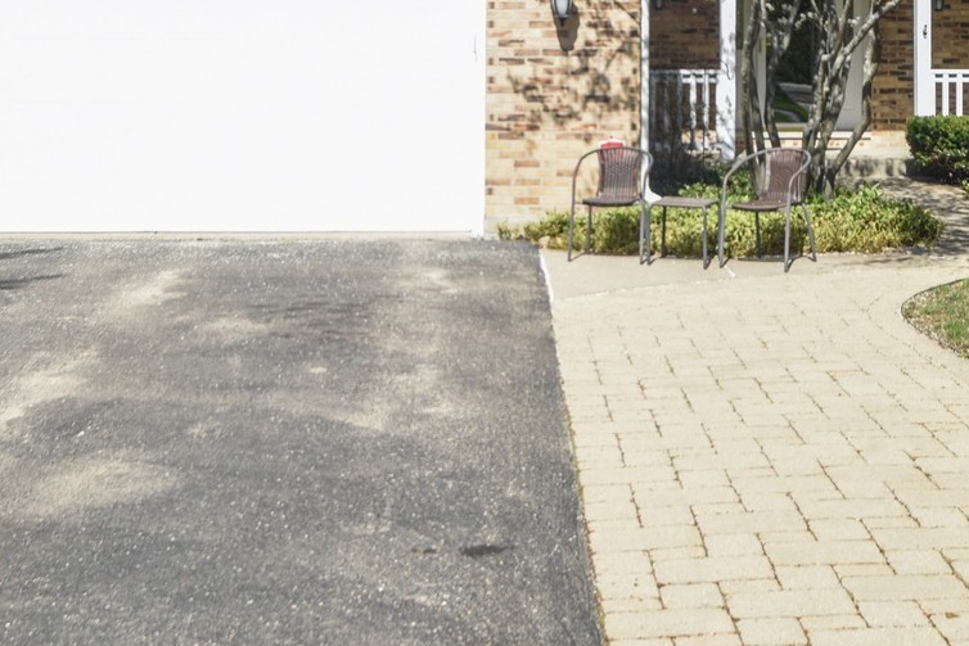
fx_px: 1561
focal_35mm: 58
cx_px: 578
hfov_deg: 34.4
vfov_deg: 22.3
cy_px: -37
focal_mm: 27
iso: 200
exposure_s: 1/320
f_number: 8
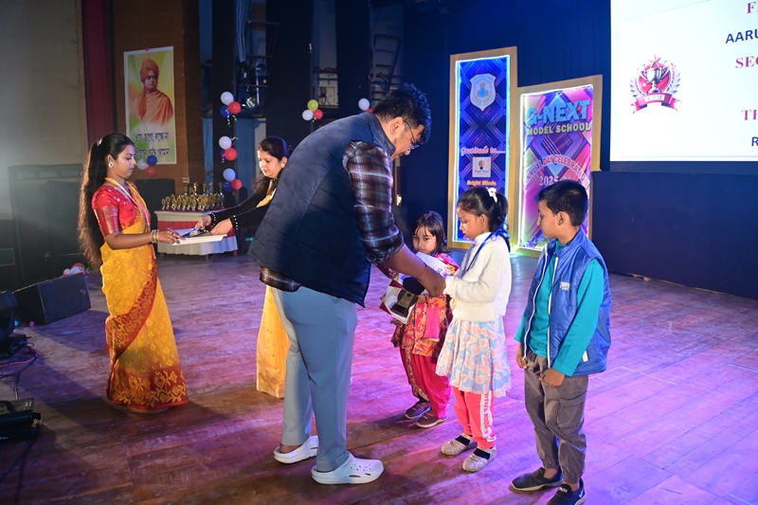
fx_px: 963
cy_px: 252
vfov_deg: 29.4
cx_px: 379
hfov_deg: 43.0
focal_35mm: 46
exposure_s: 1/160
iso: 640
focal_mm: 30.5
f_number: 5
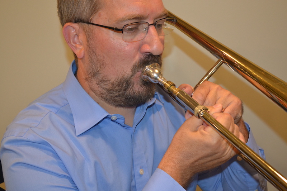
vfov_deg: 25.0
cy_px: 96
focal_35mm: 54
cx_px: 144
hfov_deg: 36.9
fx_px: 430
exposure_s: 1/60
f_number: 5
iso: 1600
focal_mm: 36
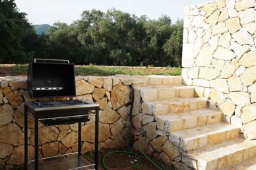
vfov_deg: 40.4
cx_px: 125
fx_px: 231
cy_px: 84
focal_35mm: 33
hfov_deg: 58.0
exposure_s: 1/200
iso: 200
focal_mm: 21
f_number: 8
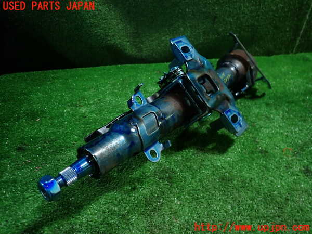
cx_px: 156
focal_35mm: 25
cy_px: 117
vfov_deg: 54.9
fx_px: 225
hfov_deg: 69.4
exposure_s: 1/30
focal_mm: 4.5
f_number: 2
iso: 200
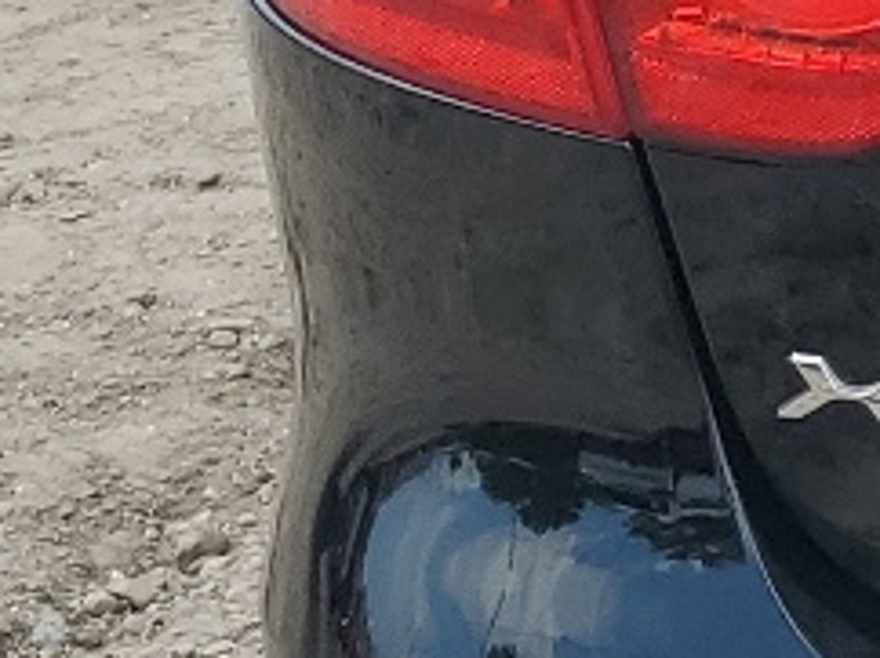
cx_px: 2291
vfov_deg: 8.6
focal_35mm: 172
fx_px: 4368
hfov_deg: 9.8
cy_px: -58
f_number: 1.5
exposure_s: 1/2000
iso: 50
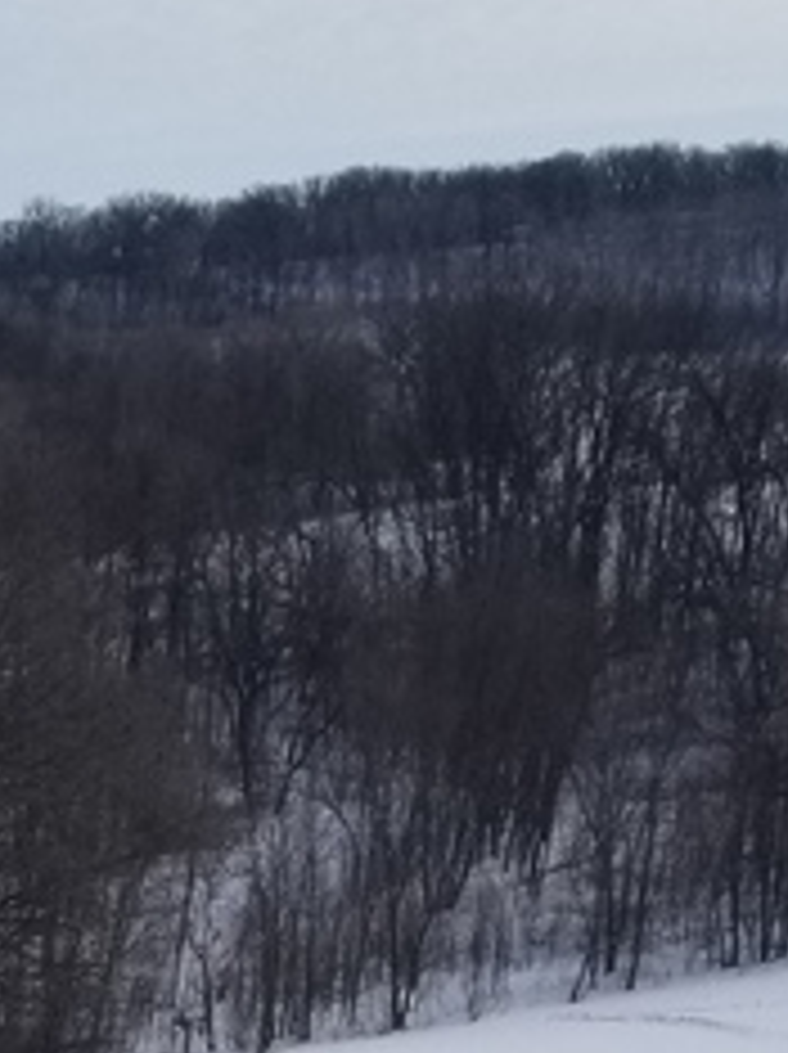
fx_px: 3466
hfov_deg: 11.5
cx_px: -847
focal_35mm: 114
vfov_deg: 15.7
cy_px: 1642
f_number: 1.7
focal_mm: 4.3
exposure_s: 1/5168
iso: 50
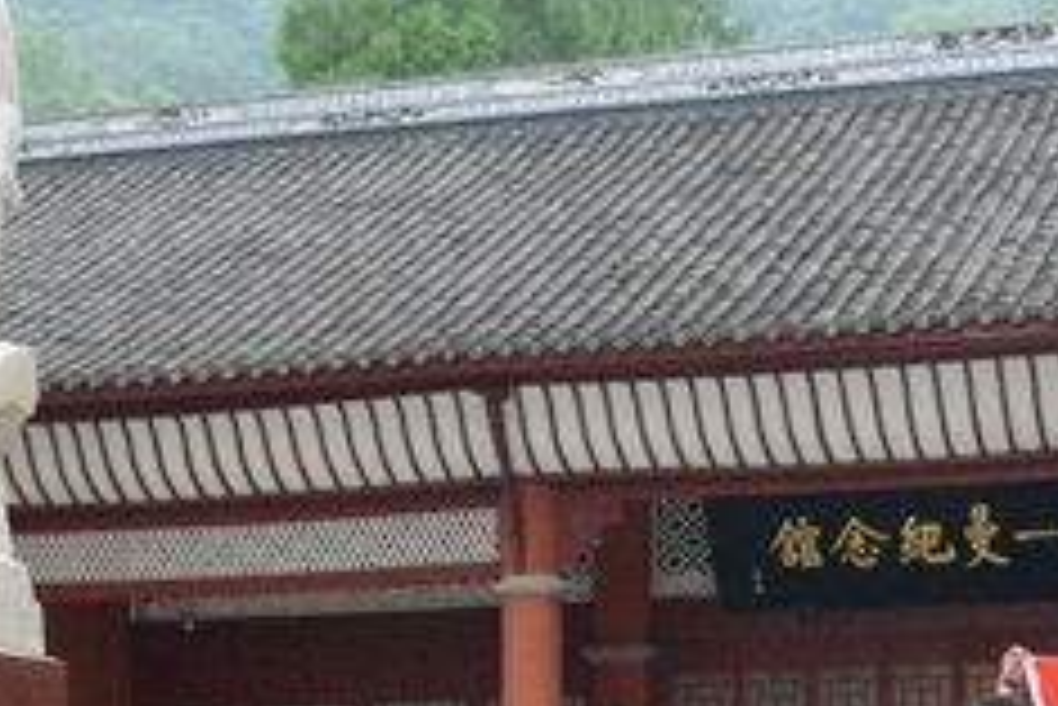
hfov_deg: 19.8
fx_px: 3014
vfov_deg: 13.3
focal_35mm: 102
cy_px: 499
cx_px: 743
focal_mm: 23
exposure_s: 1/400
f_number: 10
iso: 6400
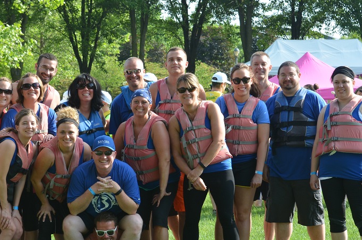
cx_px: 121
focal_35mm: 122
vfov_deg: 11.2
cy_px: 142
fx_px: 1222
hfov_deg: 16.8
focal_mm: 55
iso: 400
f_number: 8
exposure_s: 1/250
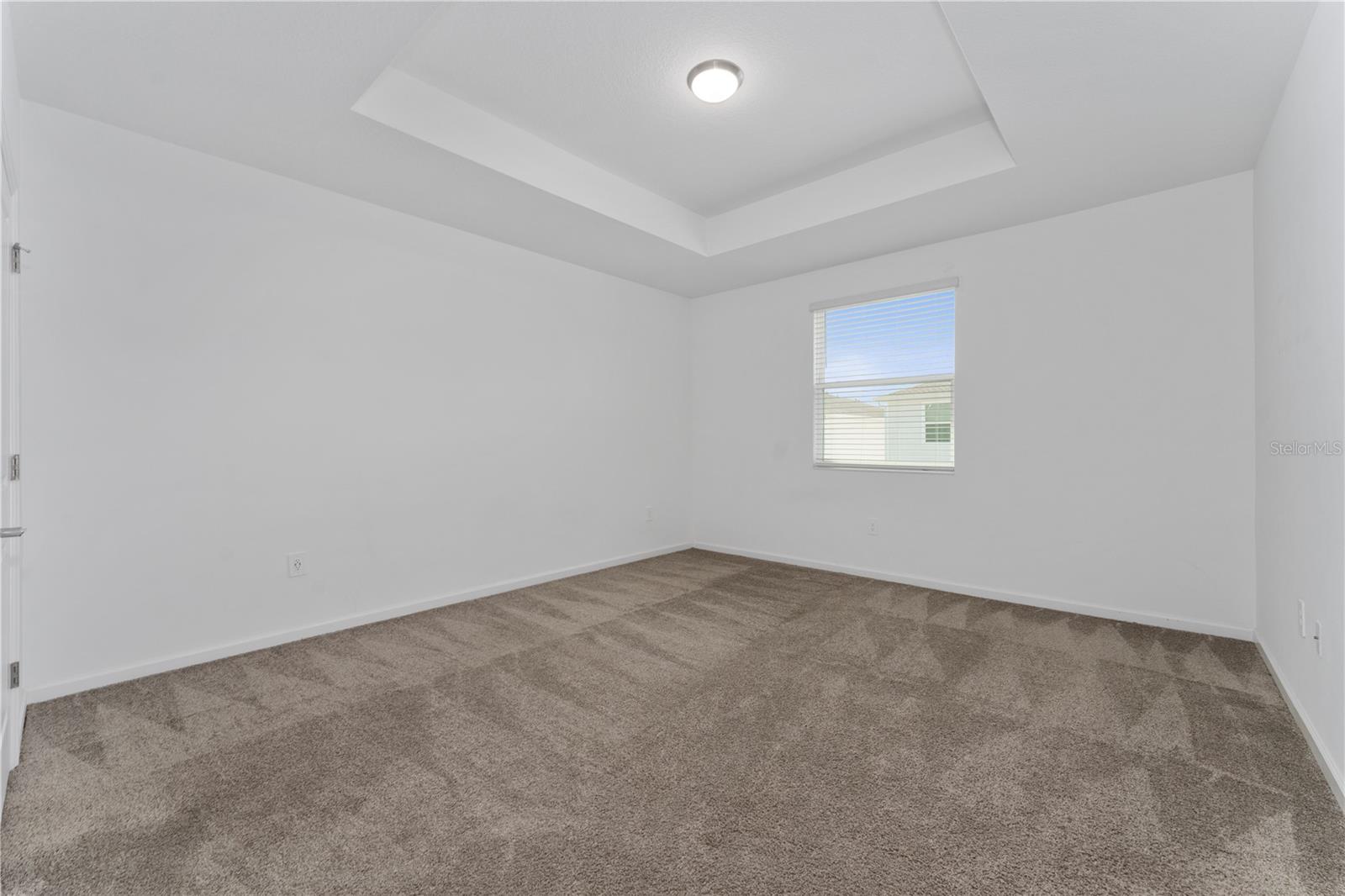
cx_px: 672
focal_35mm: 14
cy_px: 448
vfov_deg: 81.2
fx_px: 523
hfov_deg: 104.3
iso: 400
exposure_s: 1/15
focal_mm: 14
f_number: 8
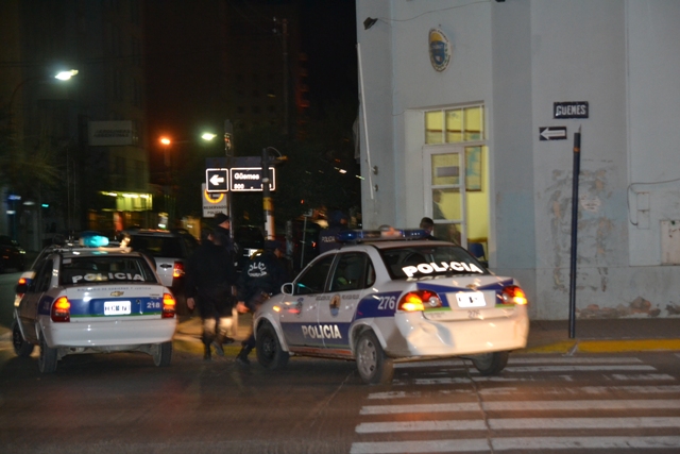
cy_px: 227
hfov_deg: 27.0
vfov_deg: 18.2
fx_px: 1417
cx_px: 340
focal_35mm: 75
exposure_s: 1/60
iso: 1600
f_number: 4
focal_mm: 50
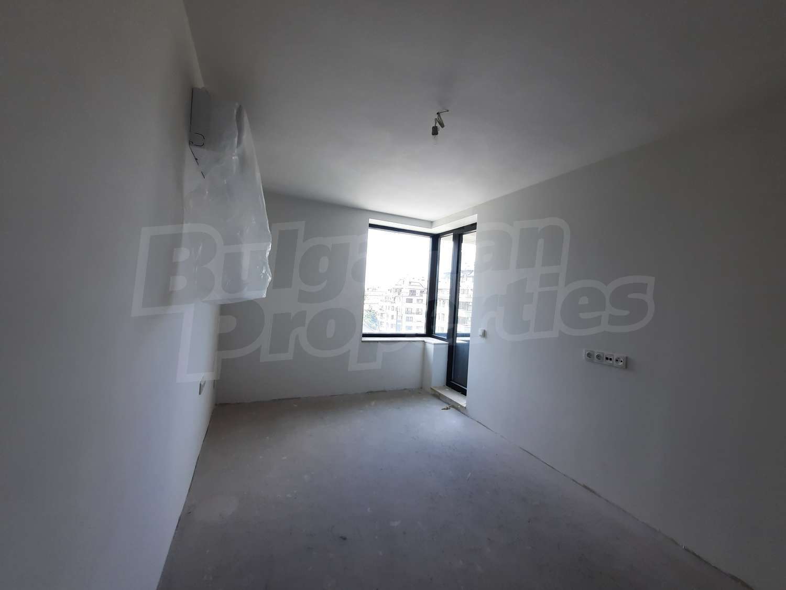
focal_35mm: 13
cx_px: 393
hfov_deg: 106.2
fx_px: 295
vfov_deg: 89.9
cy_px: 295
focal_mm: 1.74
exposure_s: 1/100
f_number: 2.2
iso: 50
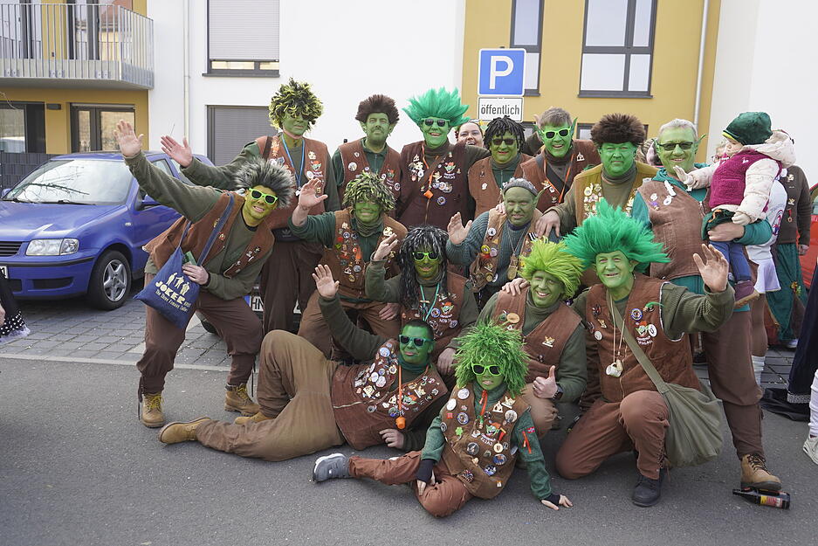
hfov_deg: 61.9
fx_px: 682
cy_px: 273
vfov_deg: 43.6
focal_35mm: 30
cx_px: 409
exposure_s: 1/160
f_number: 4
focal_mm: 30
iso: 125
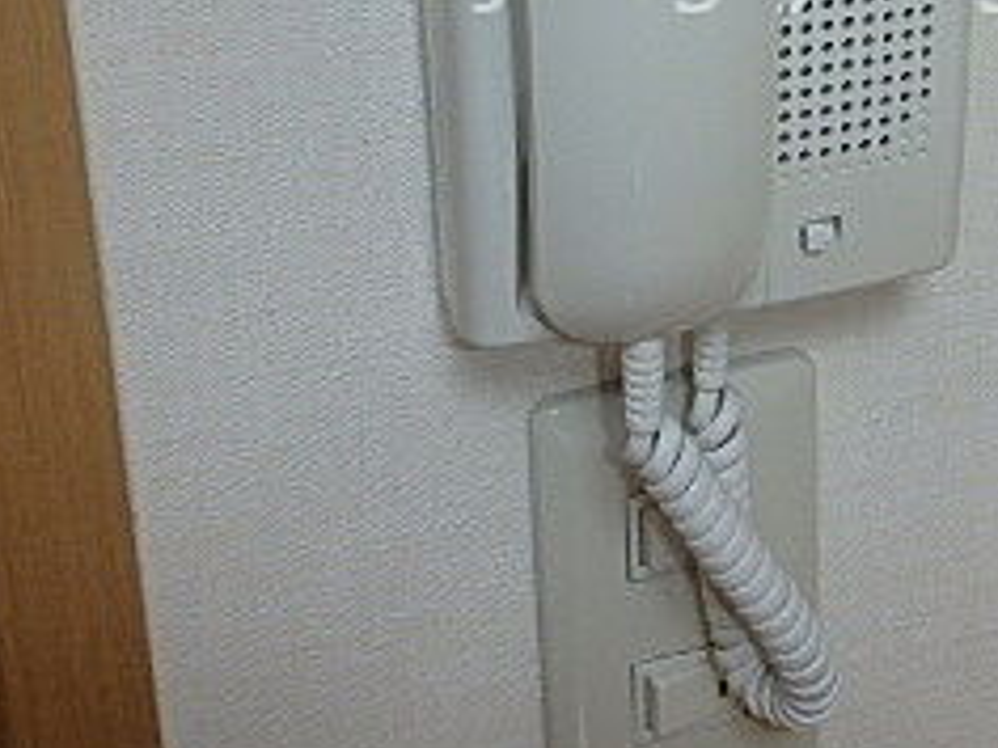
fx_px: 1643
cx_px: 761
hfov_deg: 33.1
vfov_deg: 24.3
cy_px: -38
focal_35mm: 57
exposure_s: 1/30
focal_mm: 3.7
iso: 250
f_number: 6
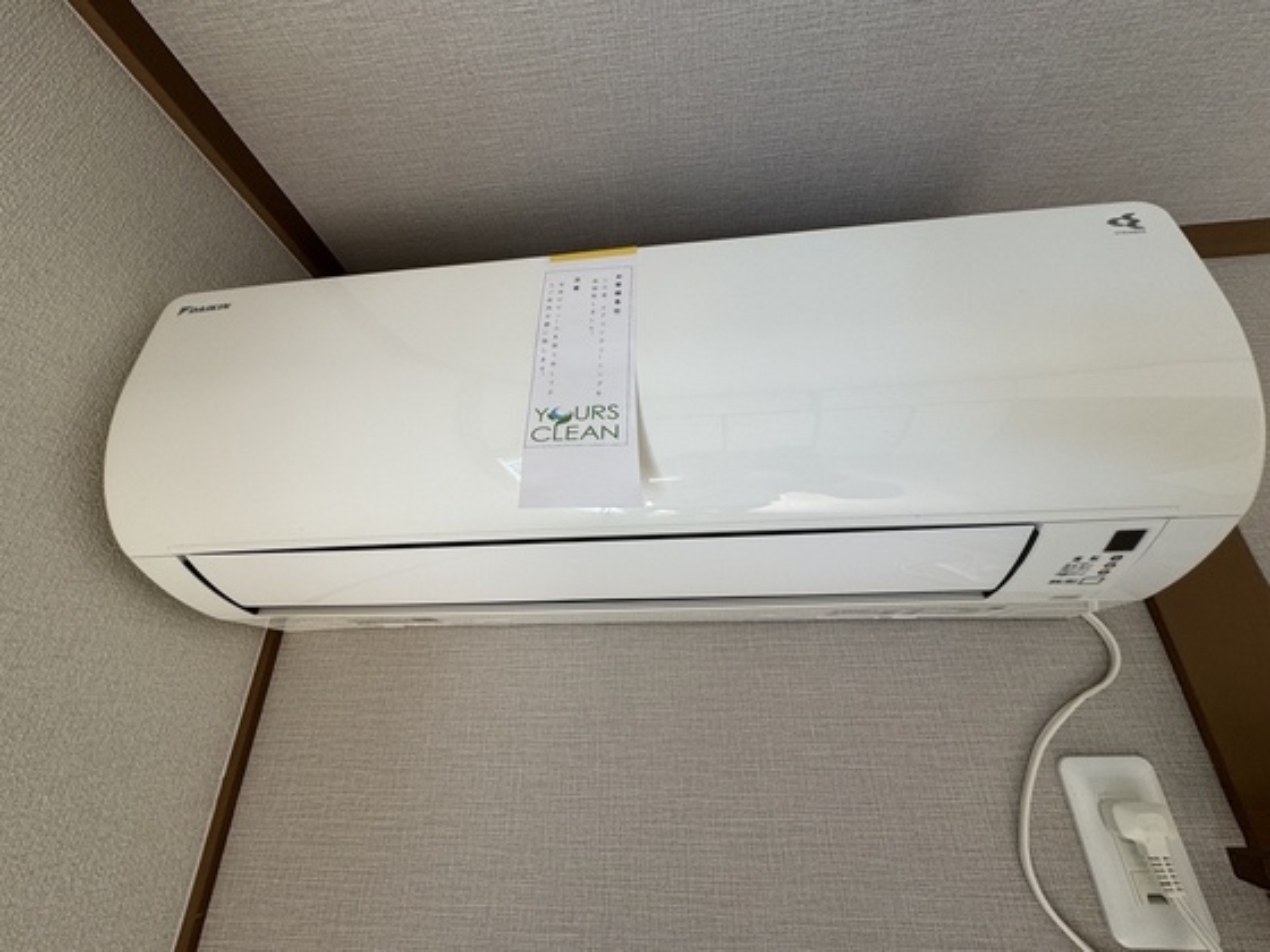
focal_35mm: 14
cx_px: 635
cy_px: 476
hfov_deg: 102.1
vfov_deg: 85.7
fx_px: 514
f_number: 2.2
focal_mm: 2.22
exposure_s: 1/99
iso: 64
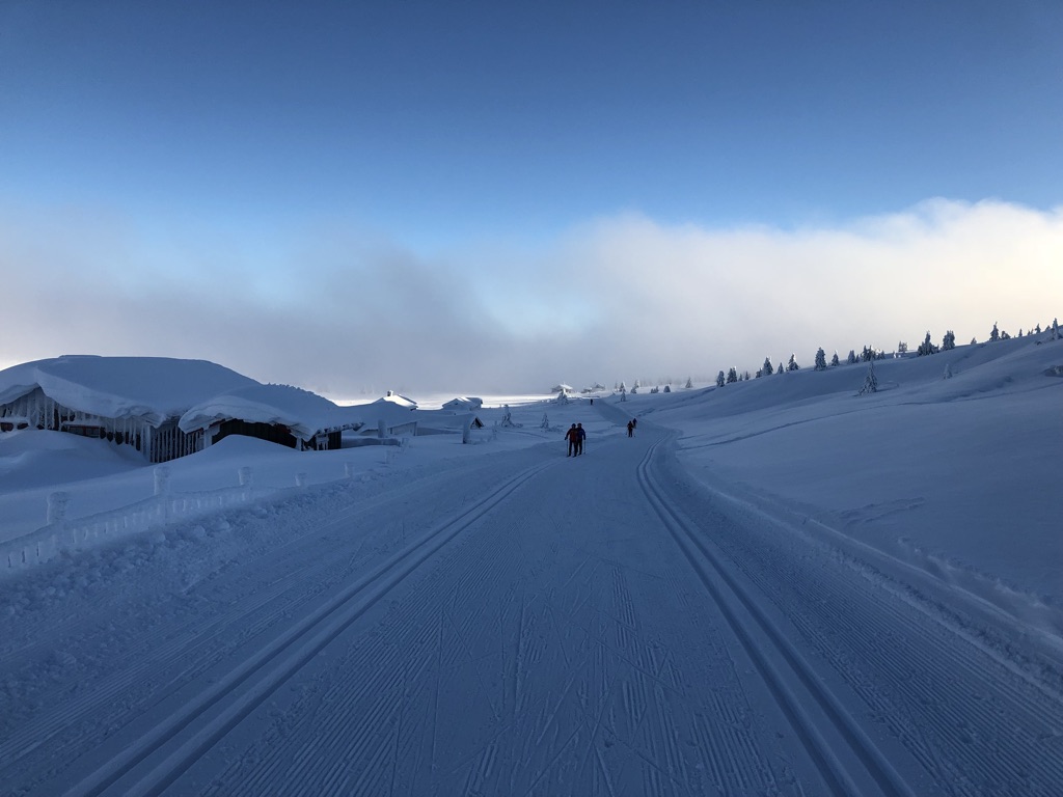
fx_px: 860
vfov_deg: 49.7
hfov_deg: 63.4
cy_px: 398
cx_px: 532
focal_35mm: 28
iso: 20
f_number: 1.8
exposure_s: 1/1845
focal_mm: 4
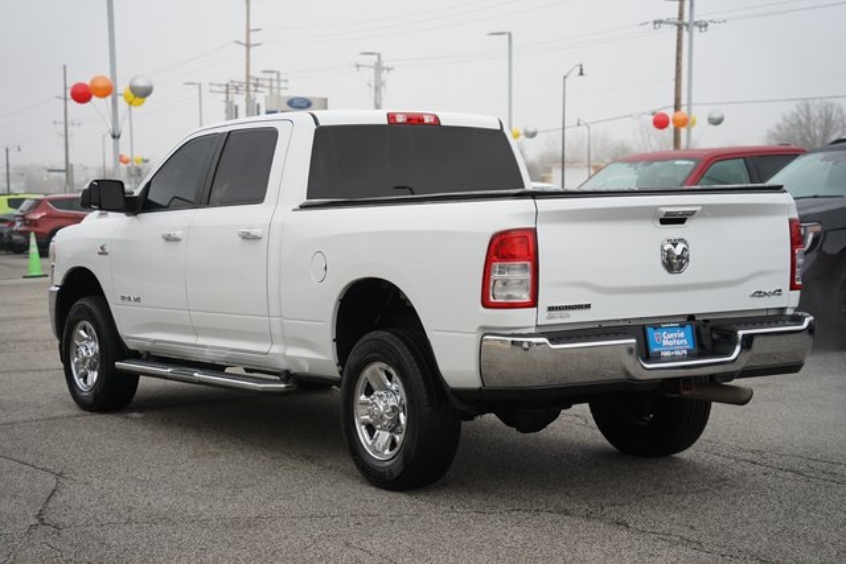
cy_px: 282
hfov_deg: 31.4
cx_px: 423
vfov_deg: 21.3
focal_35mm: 64
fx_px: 1504
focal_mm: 64
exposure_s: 1/80
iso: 100
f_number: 4.5
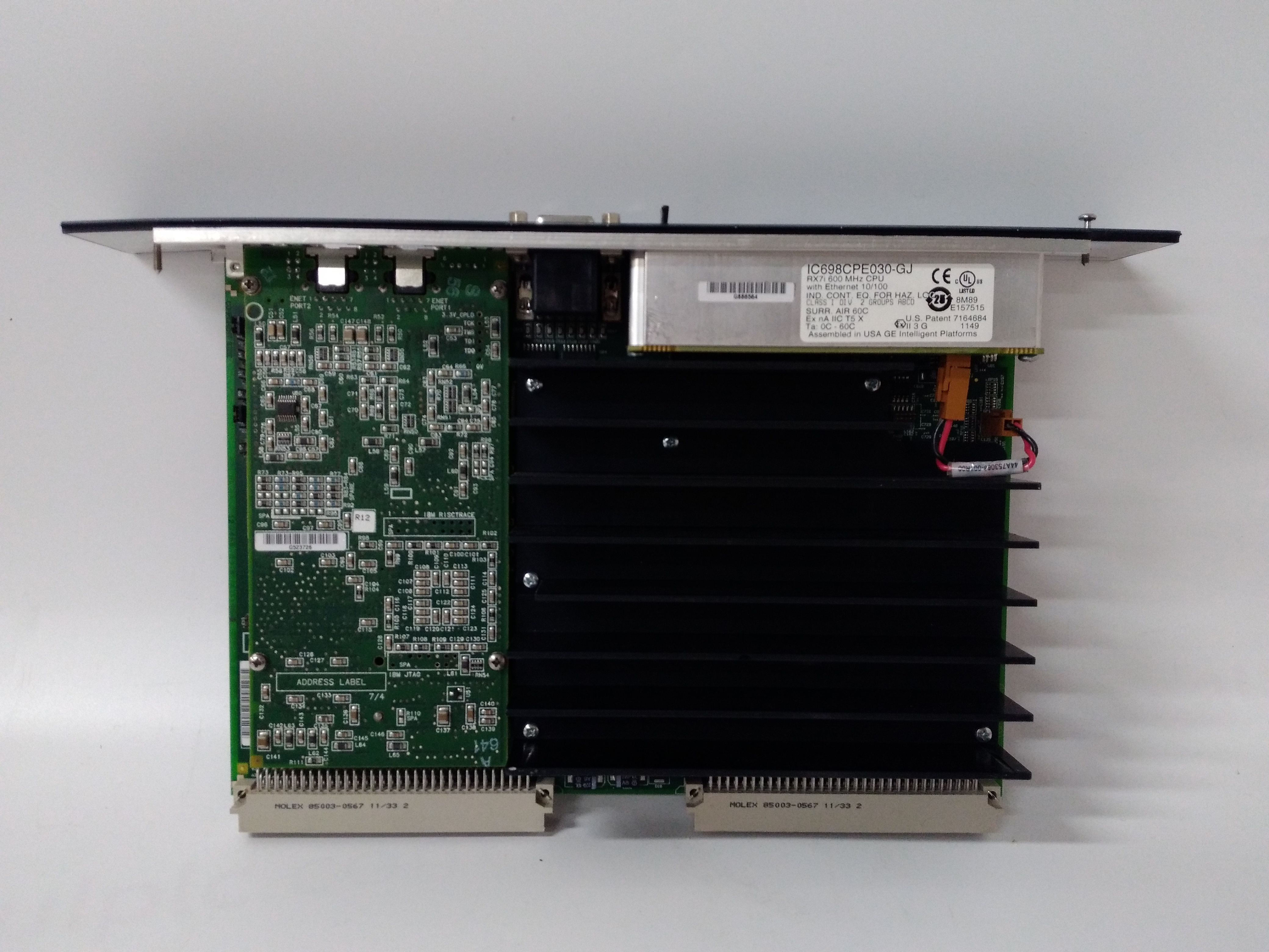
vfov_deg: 51.4
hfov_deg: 65.3
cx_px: 634
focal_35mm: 27
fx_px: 990
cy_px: 476
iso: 432
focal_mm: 3.79
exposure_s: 1/33
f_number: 2
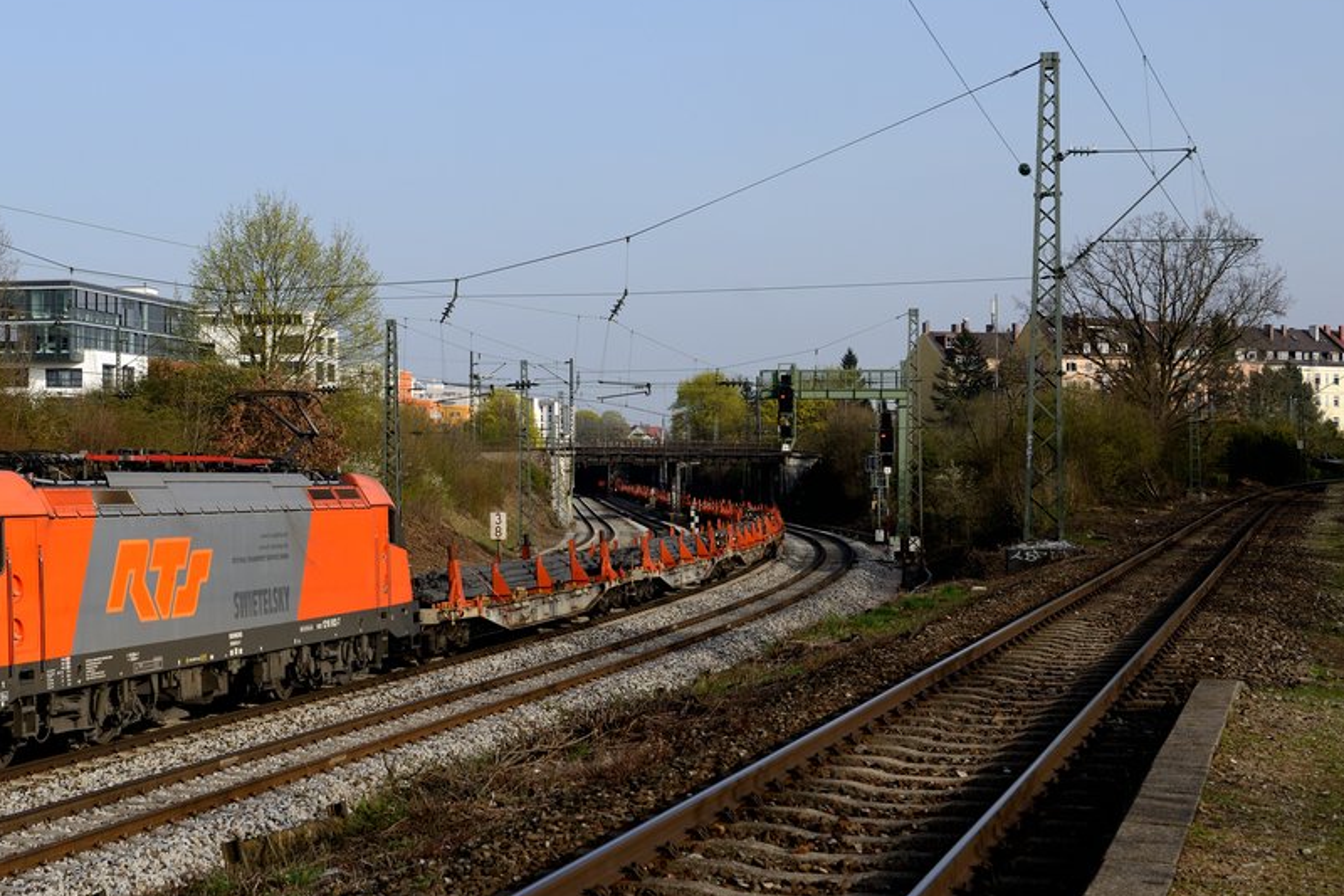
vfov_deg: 21.6
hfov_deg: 31.6
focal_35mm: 63
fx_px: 2351
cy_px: 405
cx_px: 428
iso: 250
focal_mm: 42
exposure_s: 1/1600
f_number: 6.3
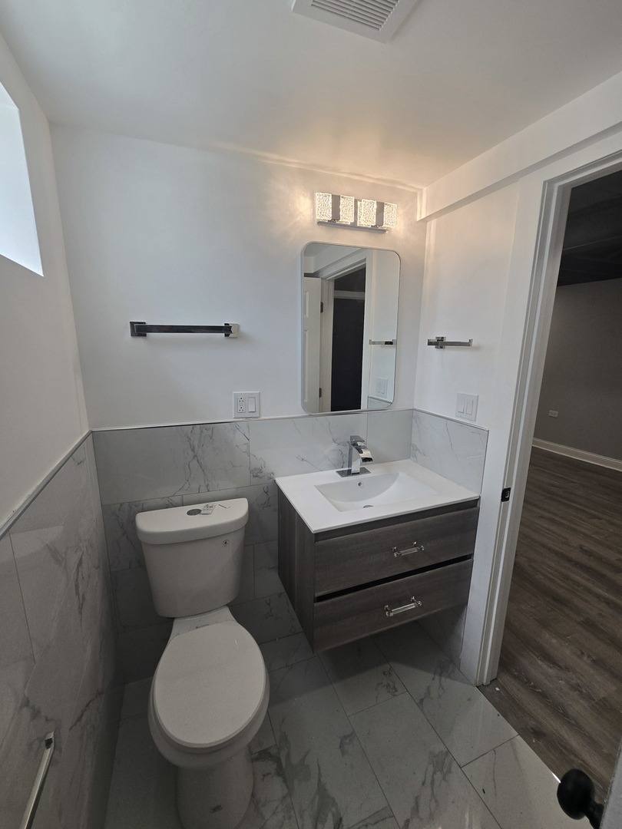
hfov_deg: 89.9
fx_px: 311
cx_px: 311
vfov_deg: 106.2
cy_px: 414
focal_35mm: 13
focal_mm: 2.2
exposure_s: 1/120
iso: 50
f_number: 2.2
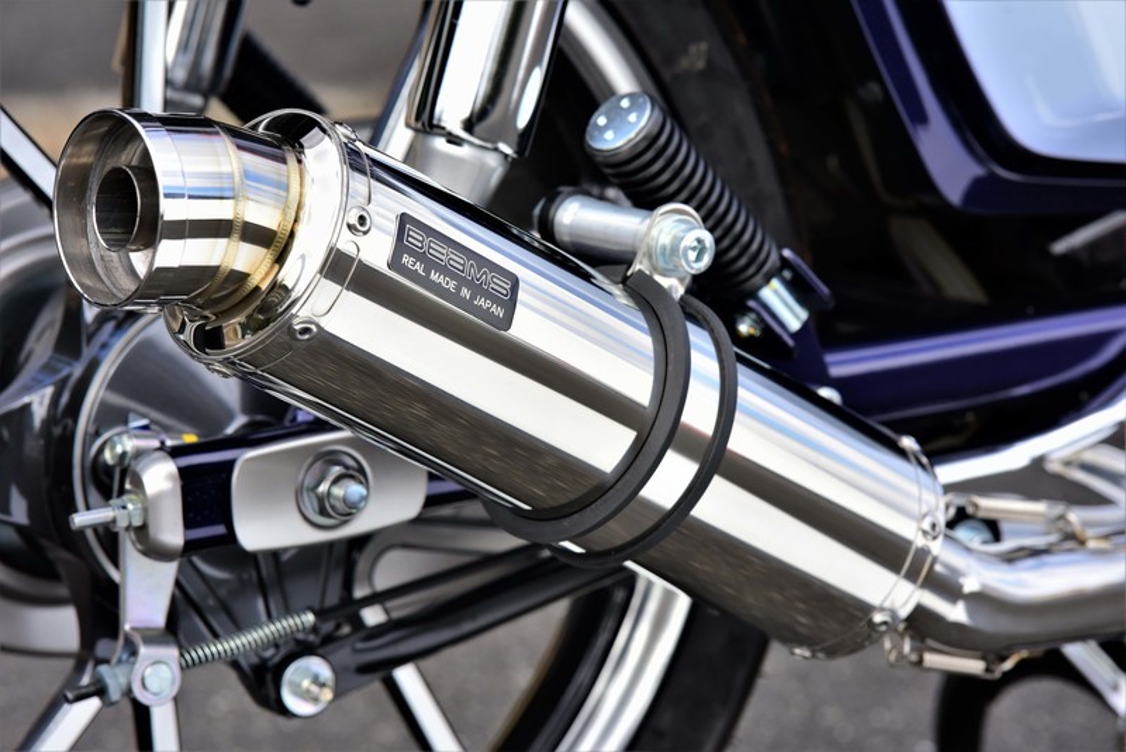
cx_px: 563
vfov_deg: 13.1
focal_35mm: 105
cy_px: 376
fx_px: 3285
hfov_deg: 19.4
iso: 1000
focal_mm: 105
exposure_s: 1/1000
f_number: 8
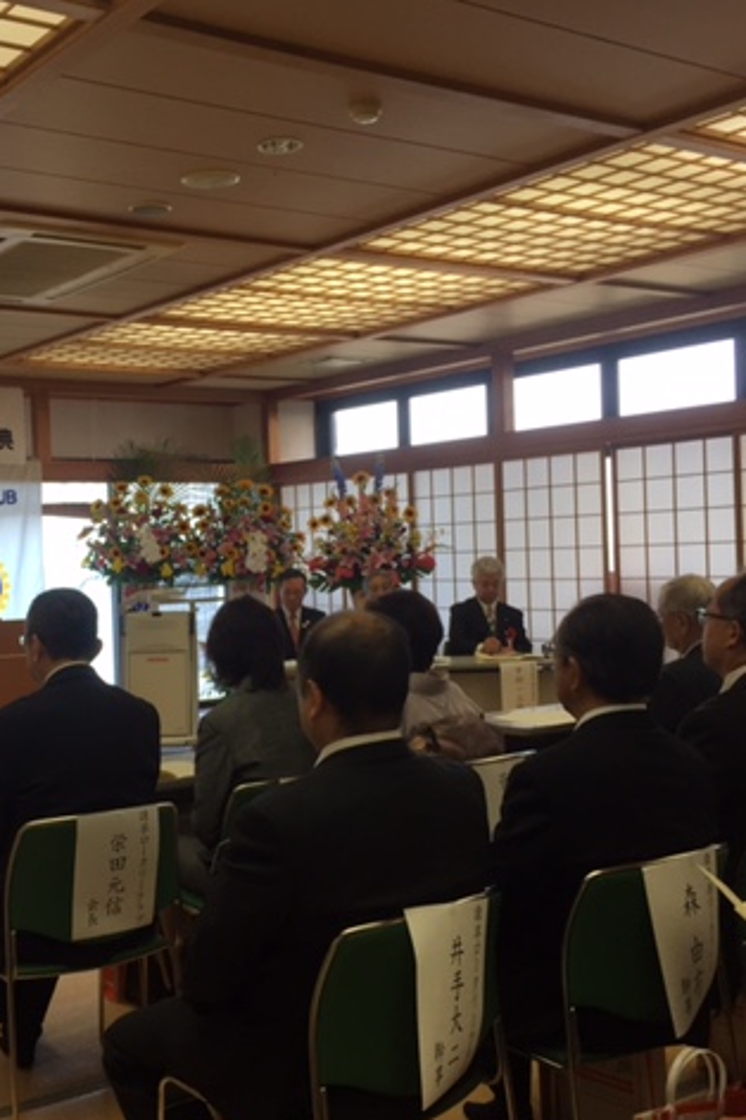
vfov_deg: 47.4
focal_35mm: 41
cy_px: 566
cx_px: 178
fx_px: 1274
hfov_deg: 32.0
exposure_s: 1/120
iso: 50
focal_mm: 4.15
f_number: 2.2
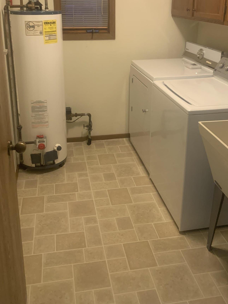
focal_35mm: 35
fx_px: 307
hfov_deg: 40.7
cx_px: 113
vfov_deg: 51.6
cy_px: 100
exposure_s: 1/60
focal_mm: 4.25
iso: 320
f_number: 1.8
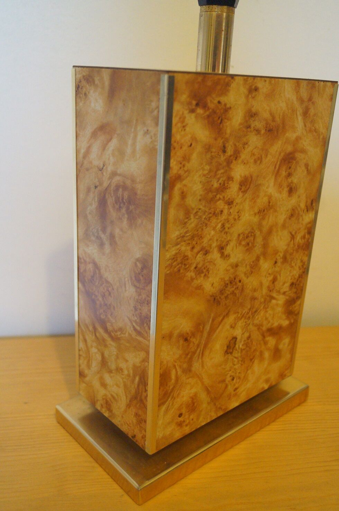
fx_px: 509
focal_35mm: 36
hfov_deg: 36.8
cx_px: 170
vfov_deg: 53.2
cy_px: 256
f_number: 4
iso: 3200
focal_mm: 24
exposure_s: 1/40
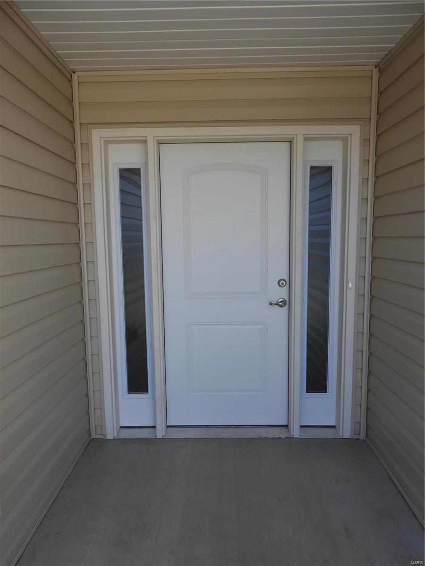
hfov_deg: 56.8
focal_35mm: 24
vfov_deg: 71.6
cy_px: 283
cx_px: 212
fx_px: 393
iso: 100
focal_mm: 4.3
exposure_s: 1/250
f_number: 3.3
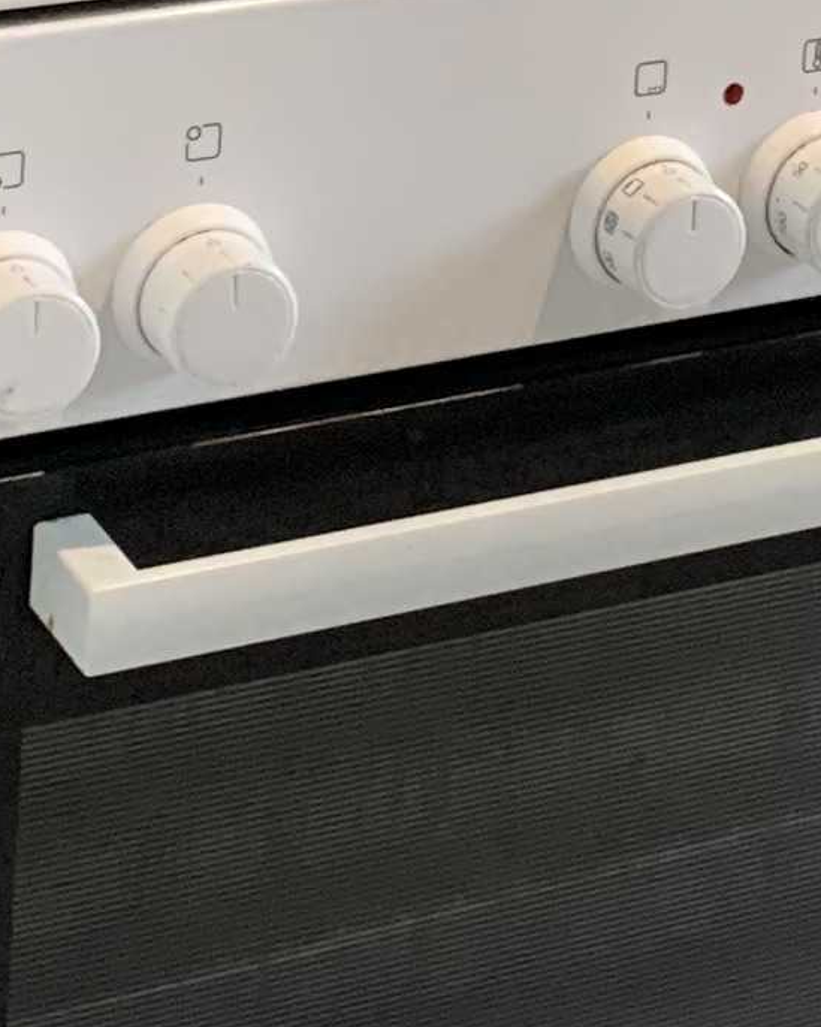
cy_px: -607
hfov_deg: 10.2
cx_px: 882
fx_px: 4529
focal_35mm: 149
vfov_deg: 12.2
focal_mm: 4.25
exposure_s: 1/60
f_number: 1.8
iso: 400
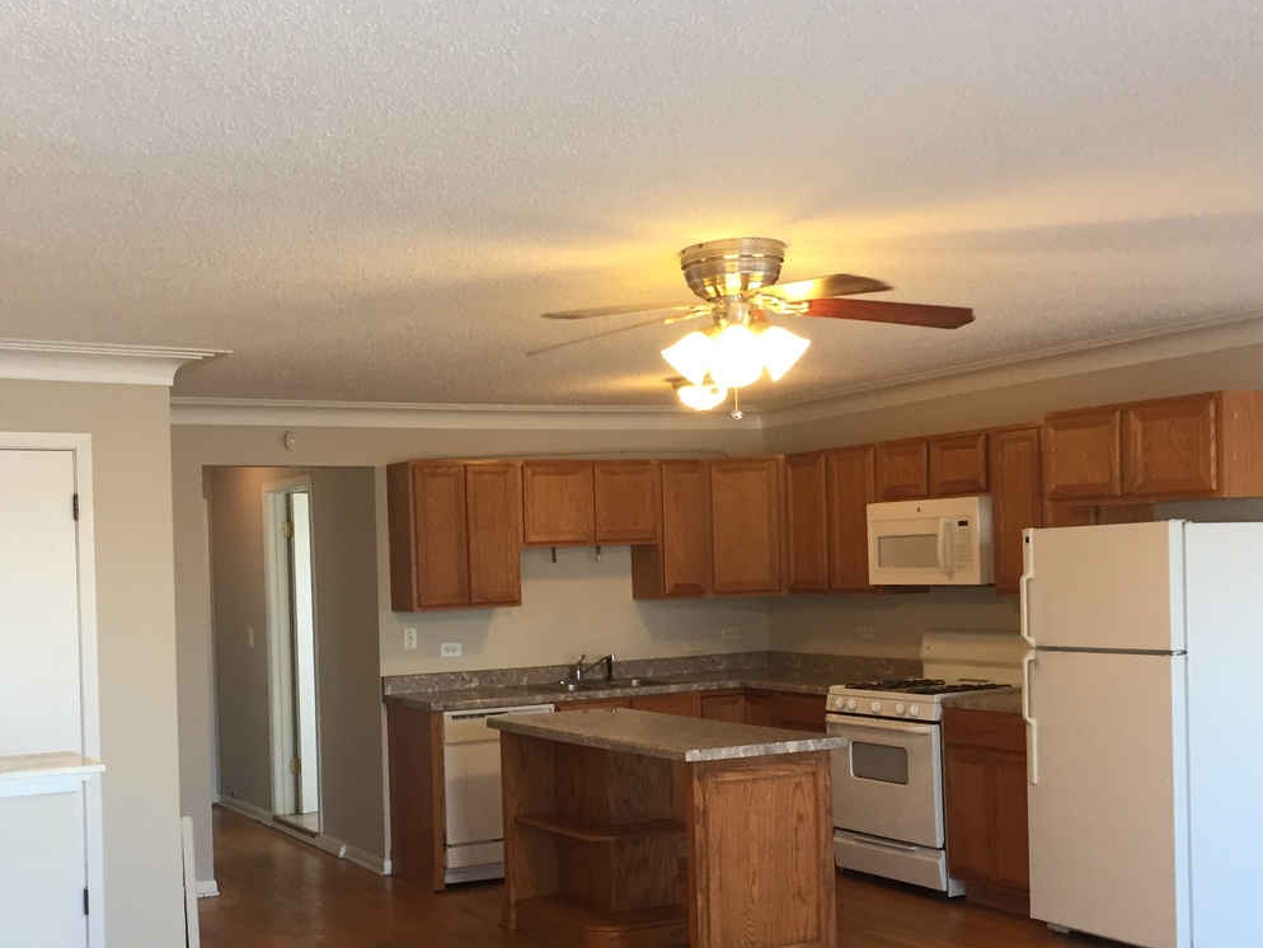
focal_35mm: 42
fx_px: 1533
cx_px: 498
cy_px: 619
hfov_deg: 44.5
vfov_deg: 34.1
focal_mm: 4.15
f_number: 2.2
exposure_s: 1/30
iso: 40
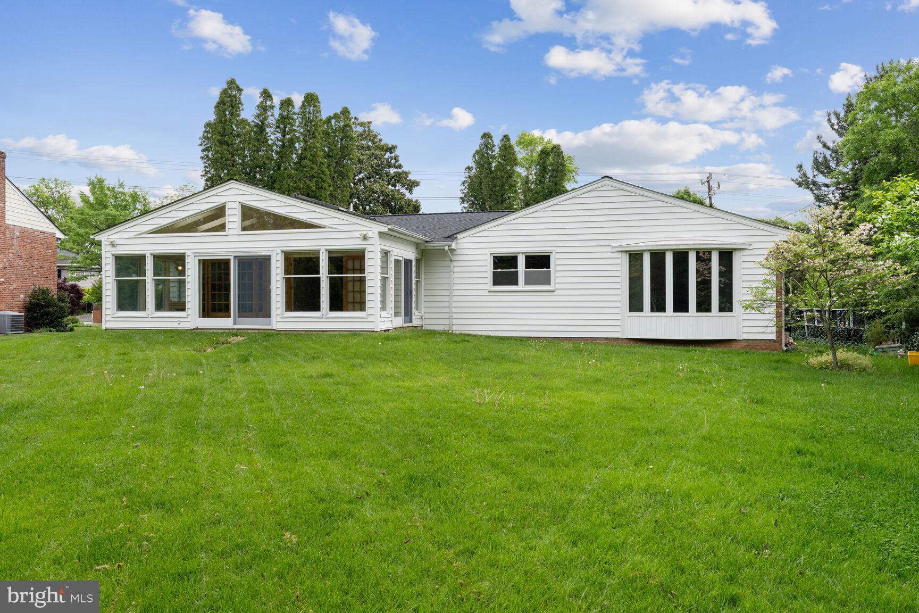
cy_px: 306
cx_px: 460
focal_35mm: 26
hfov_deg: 68.4
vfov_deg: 48.7
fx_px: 676
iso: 200
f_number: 8
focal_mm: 26.5
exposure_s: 1/160
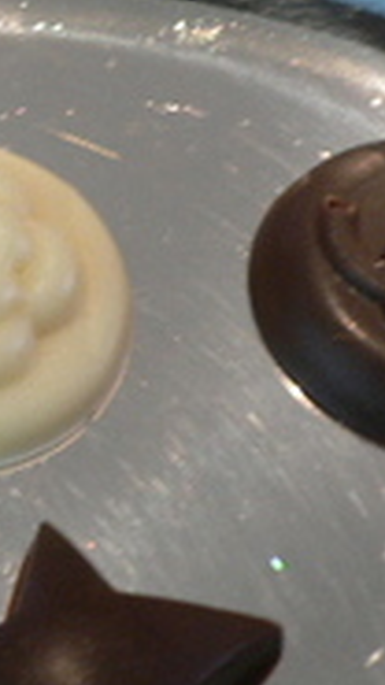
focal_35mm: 103
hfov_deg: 11.1
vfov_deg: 20.7
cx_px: -281
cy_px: 209
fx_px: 1870
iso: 100
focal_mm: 5.8
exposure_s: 1/8
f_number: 2.8
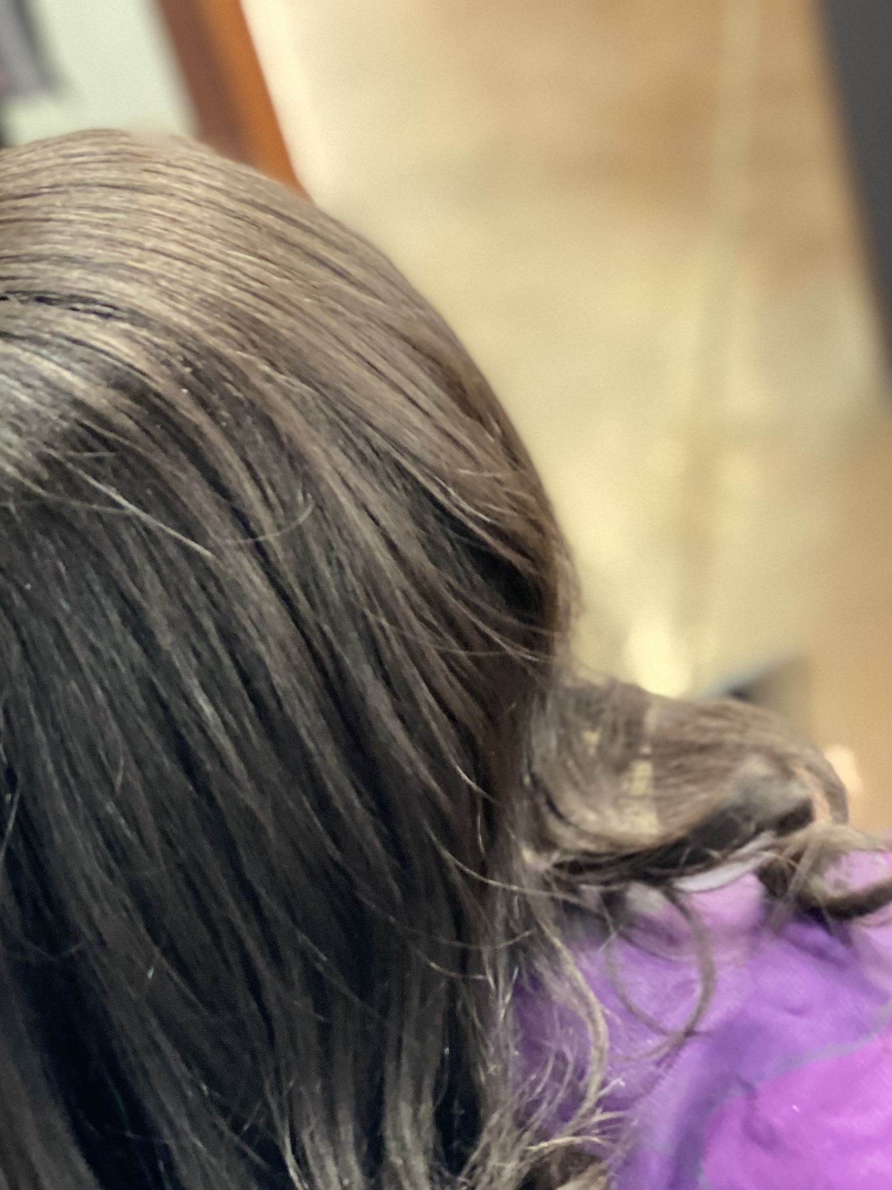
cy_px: 983
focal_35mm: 86
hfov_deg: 17.0
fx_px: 2955
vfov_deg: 22.4
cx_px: 163
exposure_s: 1/17
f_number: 2
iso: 400
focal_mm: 6
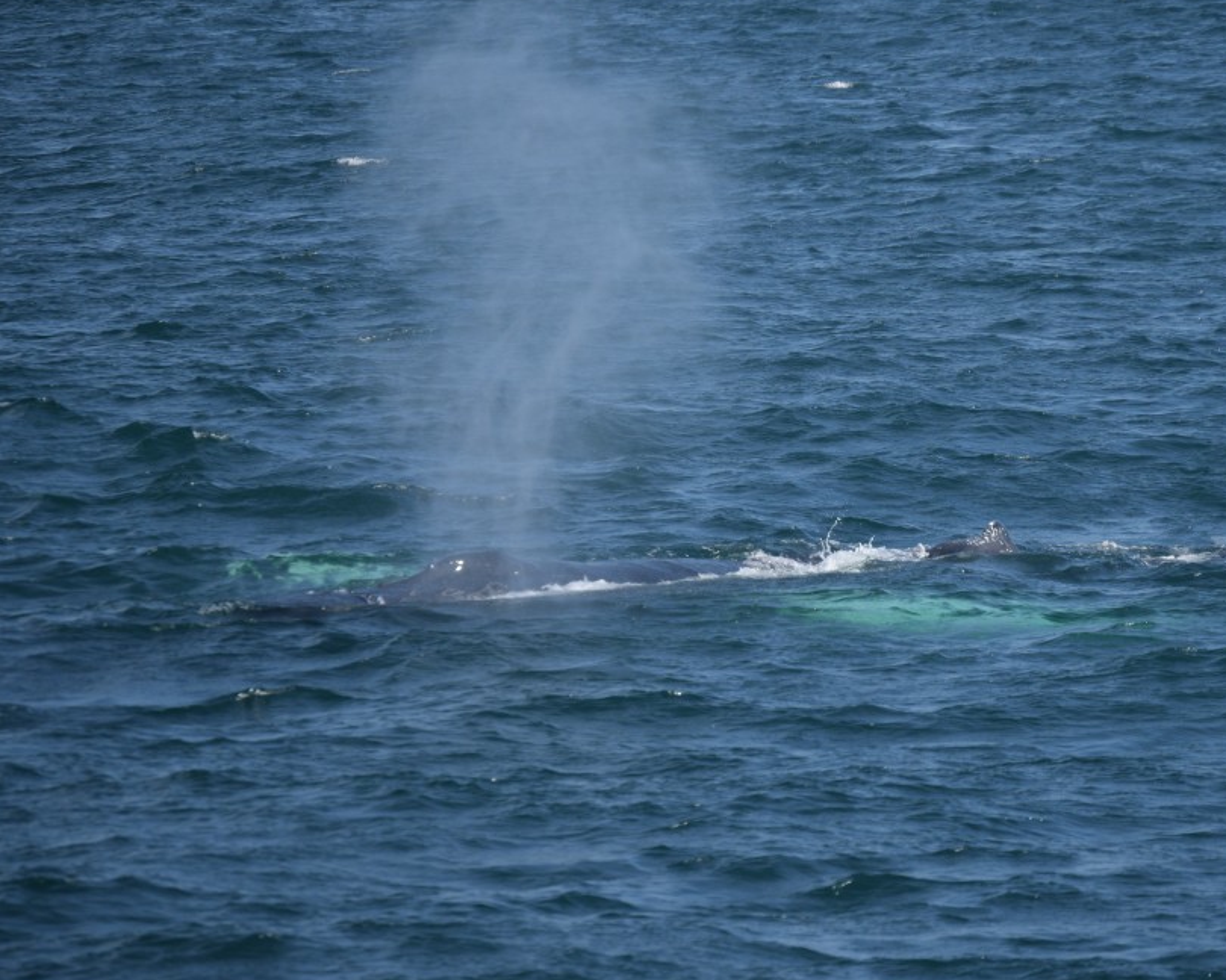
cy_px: 451
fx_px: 11924
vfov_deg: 4.7
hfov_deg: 5.9
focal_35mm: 329
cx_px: 805
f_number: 5.6
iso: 200
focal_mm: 175
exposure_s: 1/1600
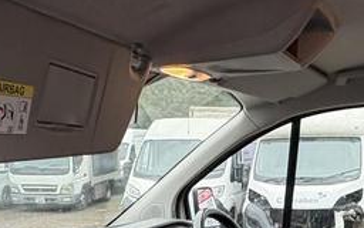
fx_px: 516
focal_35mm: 52
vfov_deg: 22.4
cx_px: 232
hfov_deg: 38.6
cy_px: 291
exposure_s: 1/99
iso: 160
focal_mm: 2.22
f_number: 2.2
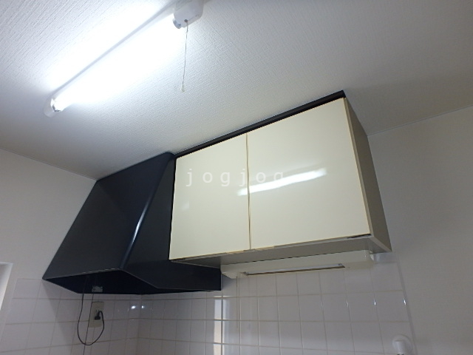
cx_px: 236
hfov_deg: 79.0
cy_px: 178
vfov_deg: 63.4
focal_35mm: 21
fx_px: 287
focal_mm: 3.7
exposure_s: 1/40
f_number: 3.5
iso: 200
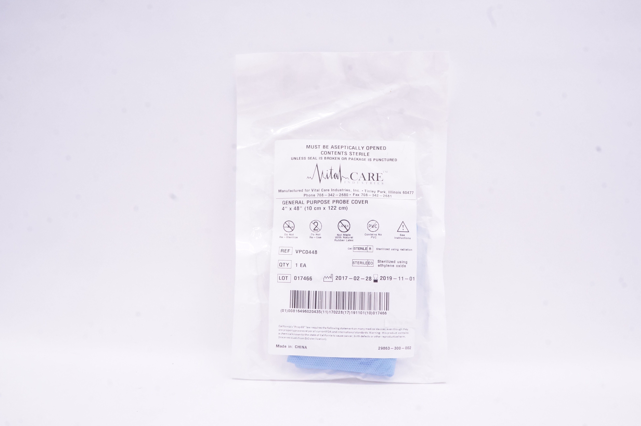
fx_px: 498
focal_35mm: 28
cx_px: 330
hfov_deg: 65.5
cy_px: 221
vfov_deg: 46.3
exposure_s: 1/25
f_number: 18
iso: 1600
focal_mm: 18
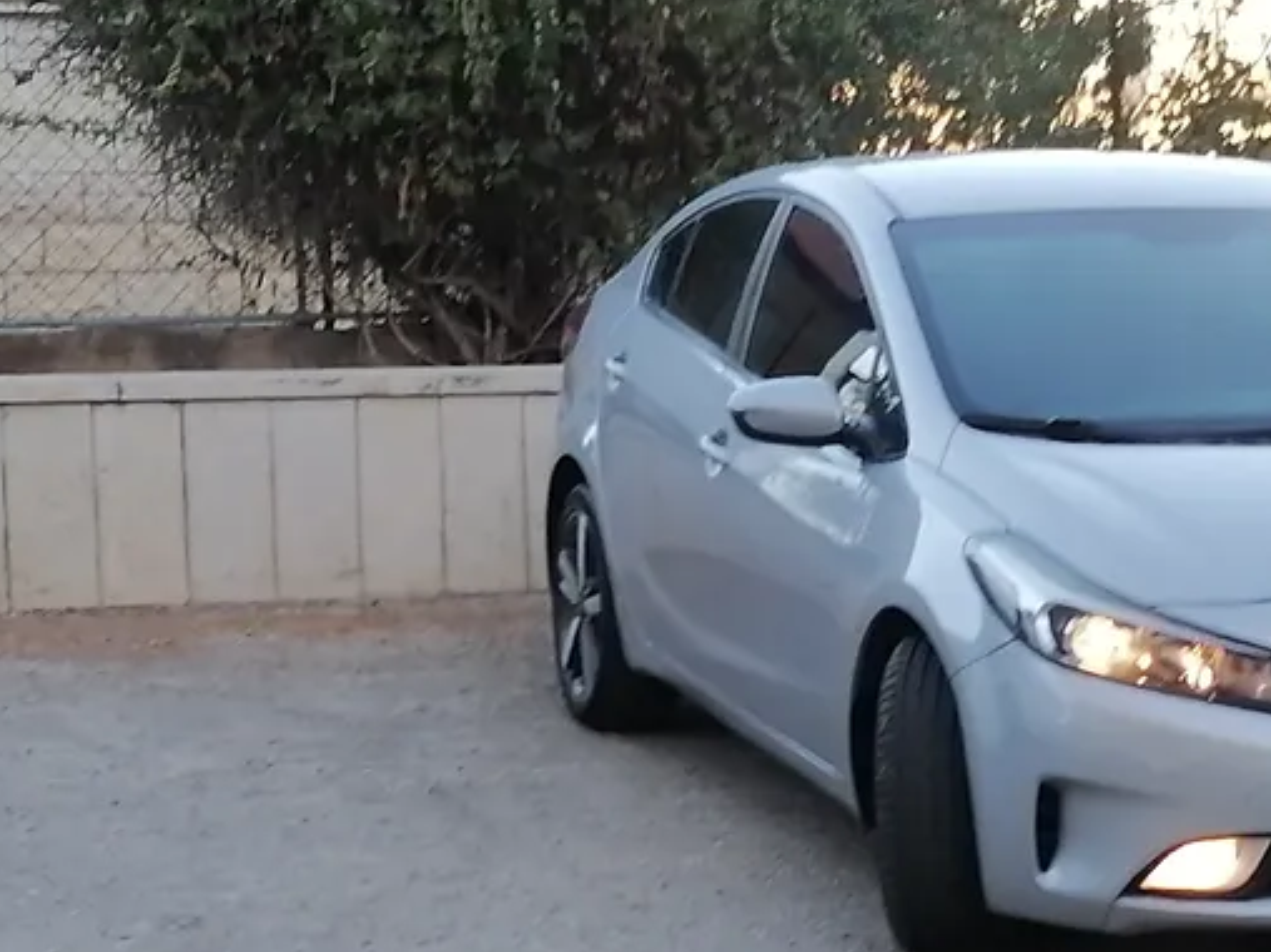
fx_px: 3891
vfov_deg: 13.9
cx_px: 1146
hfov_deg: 18.3
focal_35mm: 106
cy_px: 727
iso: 50
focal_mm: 5.3
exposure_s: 1/164
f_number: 1.8
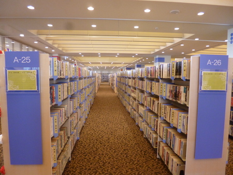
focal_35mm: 24
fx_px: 162
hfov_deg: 71.6
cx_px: 116
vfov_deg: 56.9
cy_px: 88
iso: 400
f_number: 2.5
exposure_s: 1/60
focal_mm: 4.3
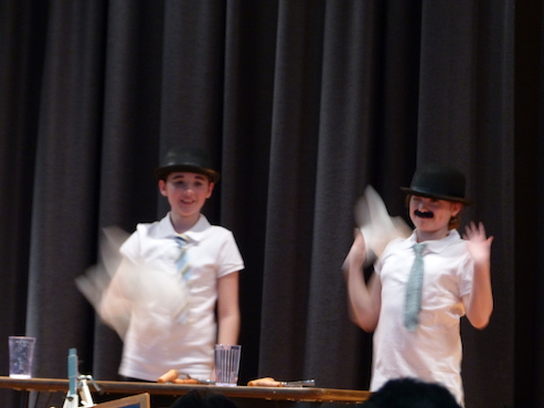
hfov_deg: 6.2
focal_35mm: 321
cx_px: 285
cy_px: 219
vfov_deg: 4.6
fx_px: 5046
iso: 400
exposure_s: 1/15
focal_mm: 53.4
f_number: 2.8
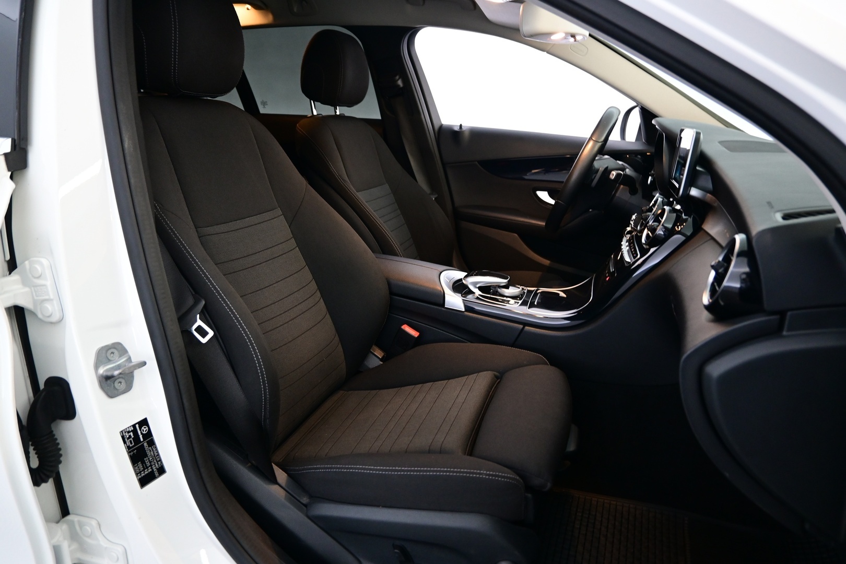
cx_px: 423
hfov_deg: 73.7
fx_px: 564
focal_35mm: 24
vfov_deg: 53.1
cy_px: 282
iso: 1250
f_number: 3.5
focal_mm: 16
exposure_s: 1/25
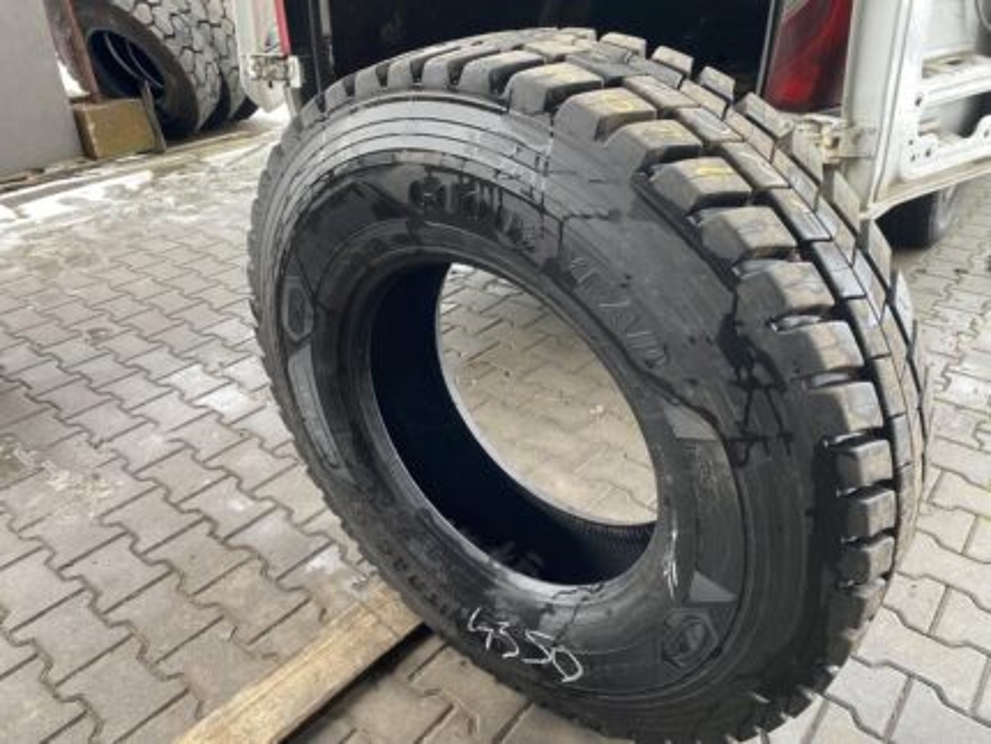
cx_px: 496
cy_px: 372
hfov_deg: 67.3
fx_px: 745
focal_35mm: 26
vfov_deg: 53.1
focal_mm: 4.25
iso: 100
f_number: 1.8
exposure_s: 1/121
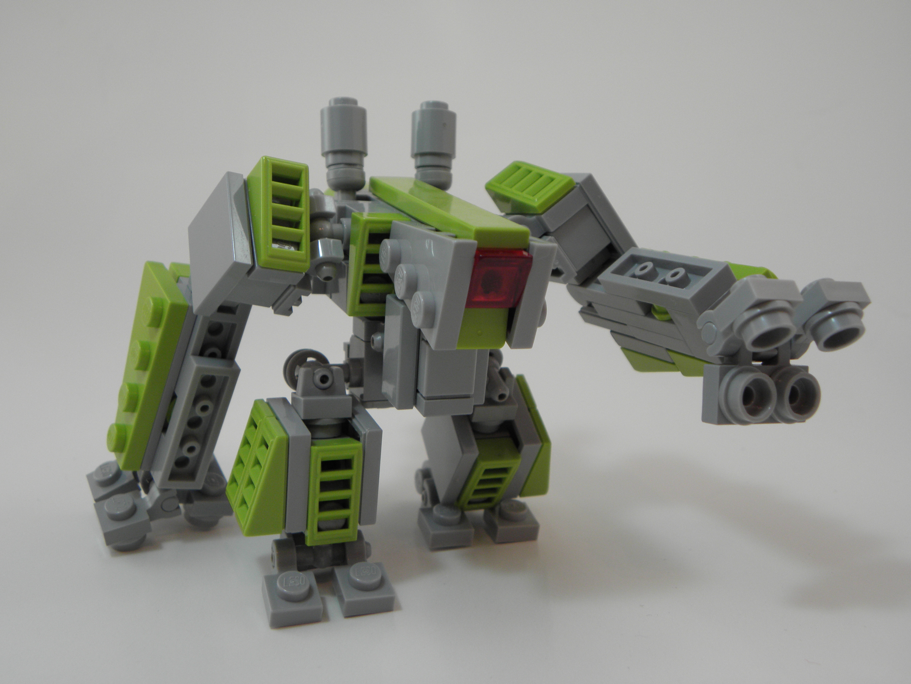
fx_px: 1000
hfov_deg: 49.0
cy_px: 342
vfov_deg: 37.7
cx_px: 456
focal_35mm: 38
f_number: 3.2
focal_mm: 6.85
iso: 125
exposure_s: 1/25
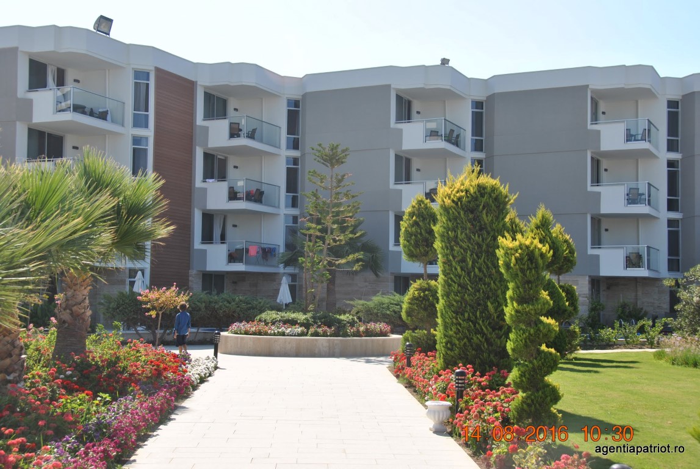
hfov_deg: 41.1
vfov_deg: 28.2
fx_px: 935
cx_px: 350
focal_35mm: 48
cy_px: 234
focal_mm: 32
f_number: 8
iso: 100
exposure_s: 1/250
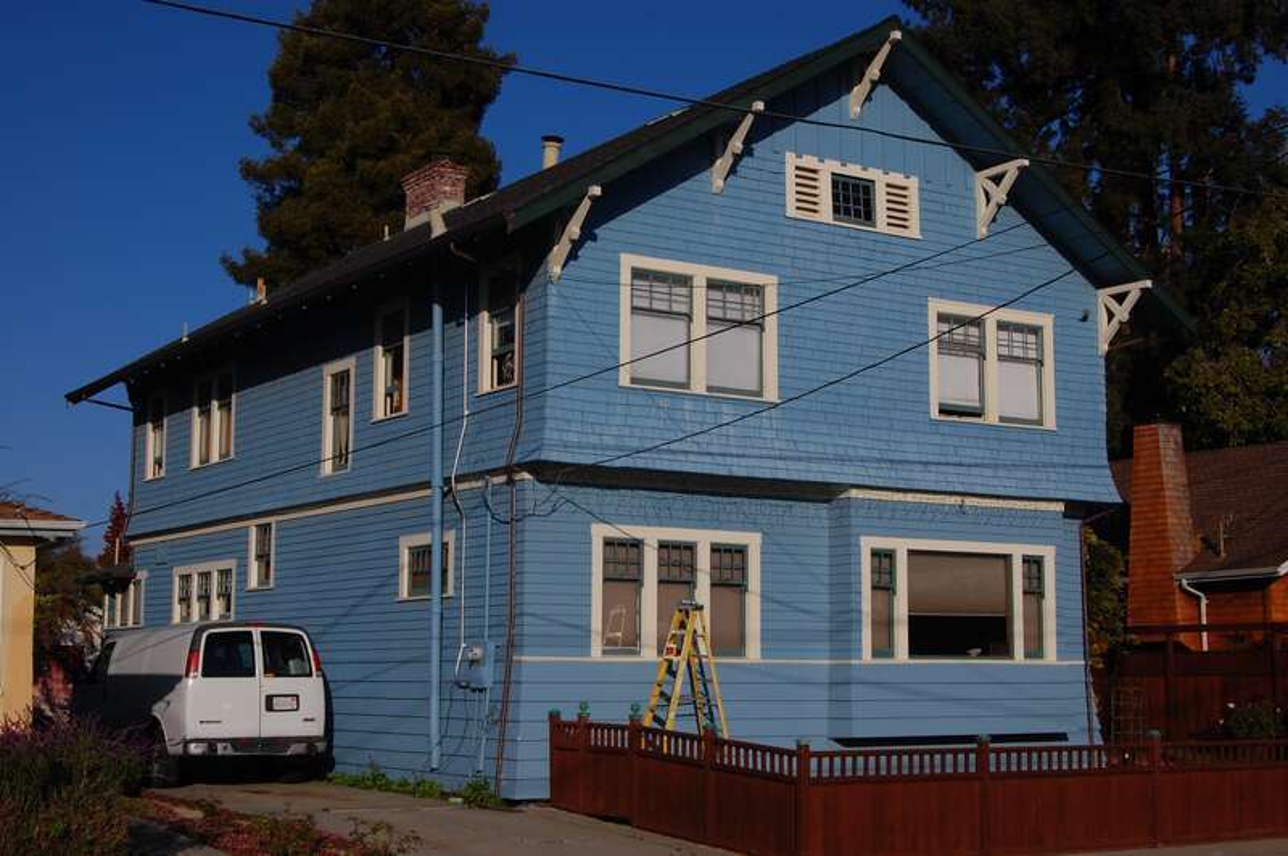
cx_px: 644
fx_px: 1877
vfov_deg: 25.7
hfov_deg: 37.9
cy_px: 428
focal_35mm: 52
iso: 200
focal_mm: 35
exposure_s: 1/400
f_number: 16
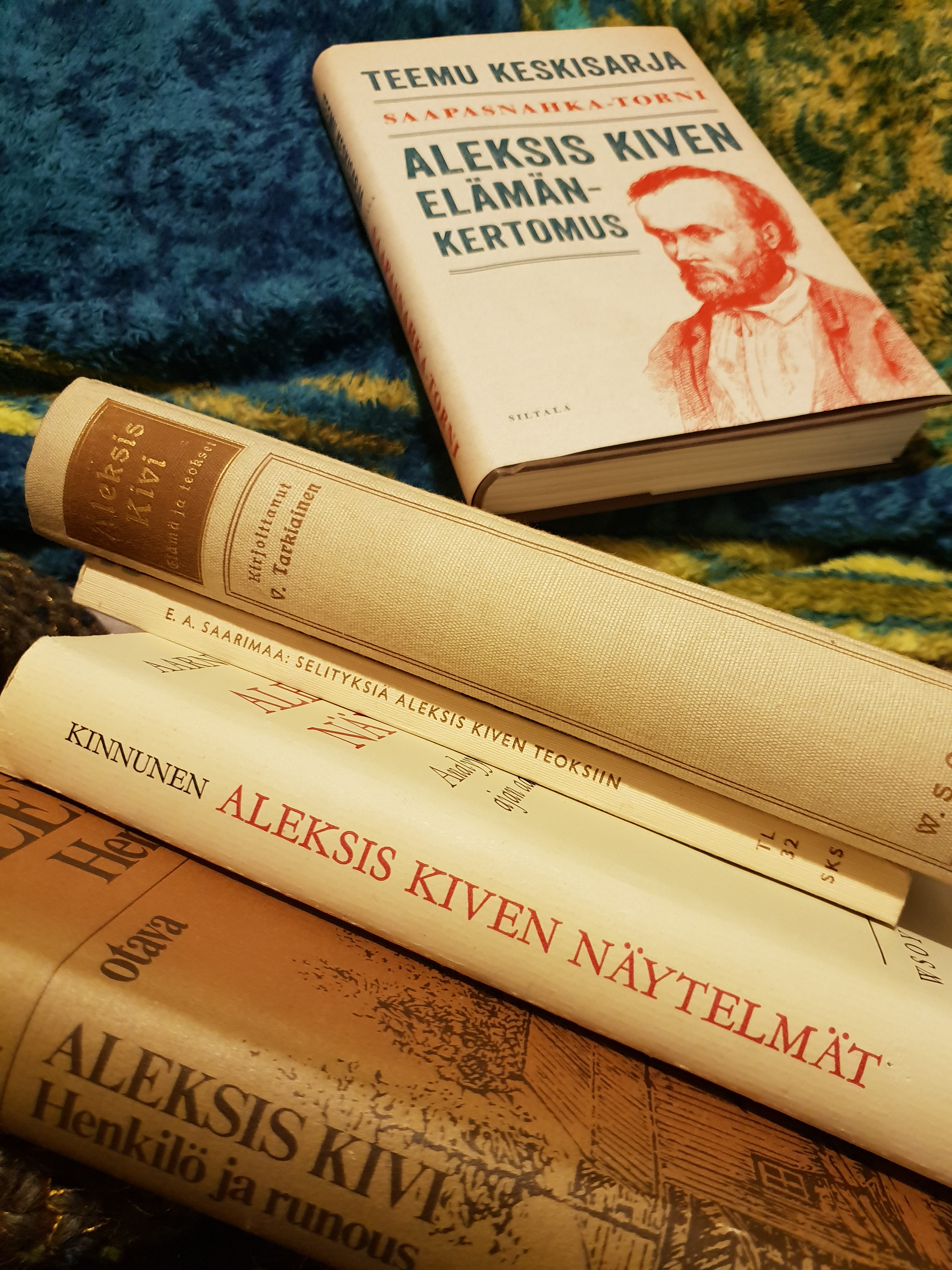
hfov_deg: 53.1
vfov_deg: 67.3
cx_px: 476
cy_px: 635
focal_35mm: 26
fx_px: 953
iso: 320
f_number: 1.5
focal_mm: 4.3
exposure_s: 1/25
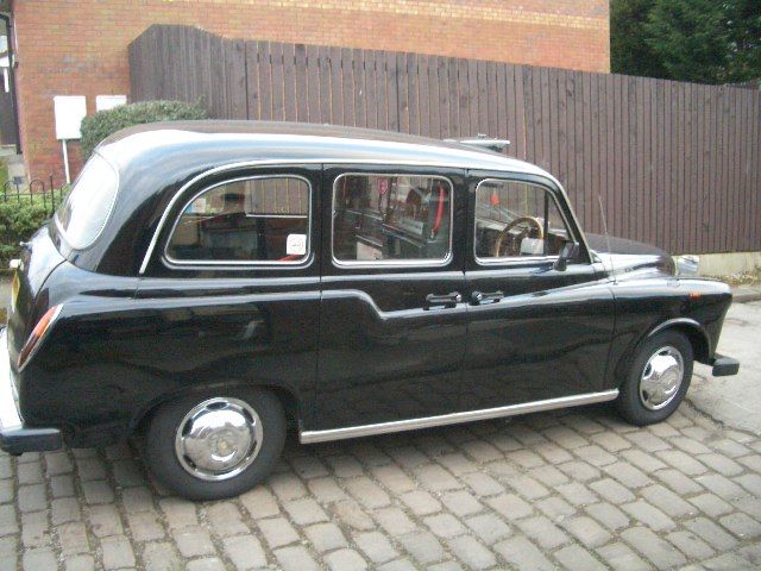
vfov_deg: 40.7
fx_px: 769
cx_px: 380
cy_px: 286
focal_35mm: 35
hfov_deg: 52.6
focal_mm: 5.8
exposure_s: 1/60
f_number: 2.6
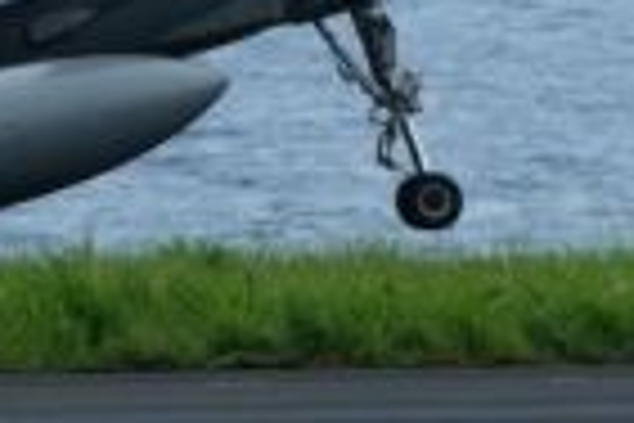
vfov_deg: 0.8
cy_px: -34
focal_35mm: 1707
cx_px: 171
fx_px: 30060
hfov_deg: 1.2
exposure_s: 1/4000
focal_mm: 200
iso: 800
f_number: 8
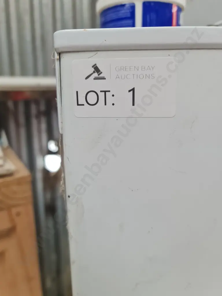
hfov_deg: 54.9
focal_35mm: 25
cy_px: 148
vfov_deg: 69.4
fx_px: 214
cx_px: 111
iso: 320
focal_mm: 7
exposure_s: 1/100
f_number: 1.8
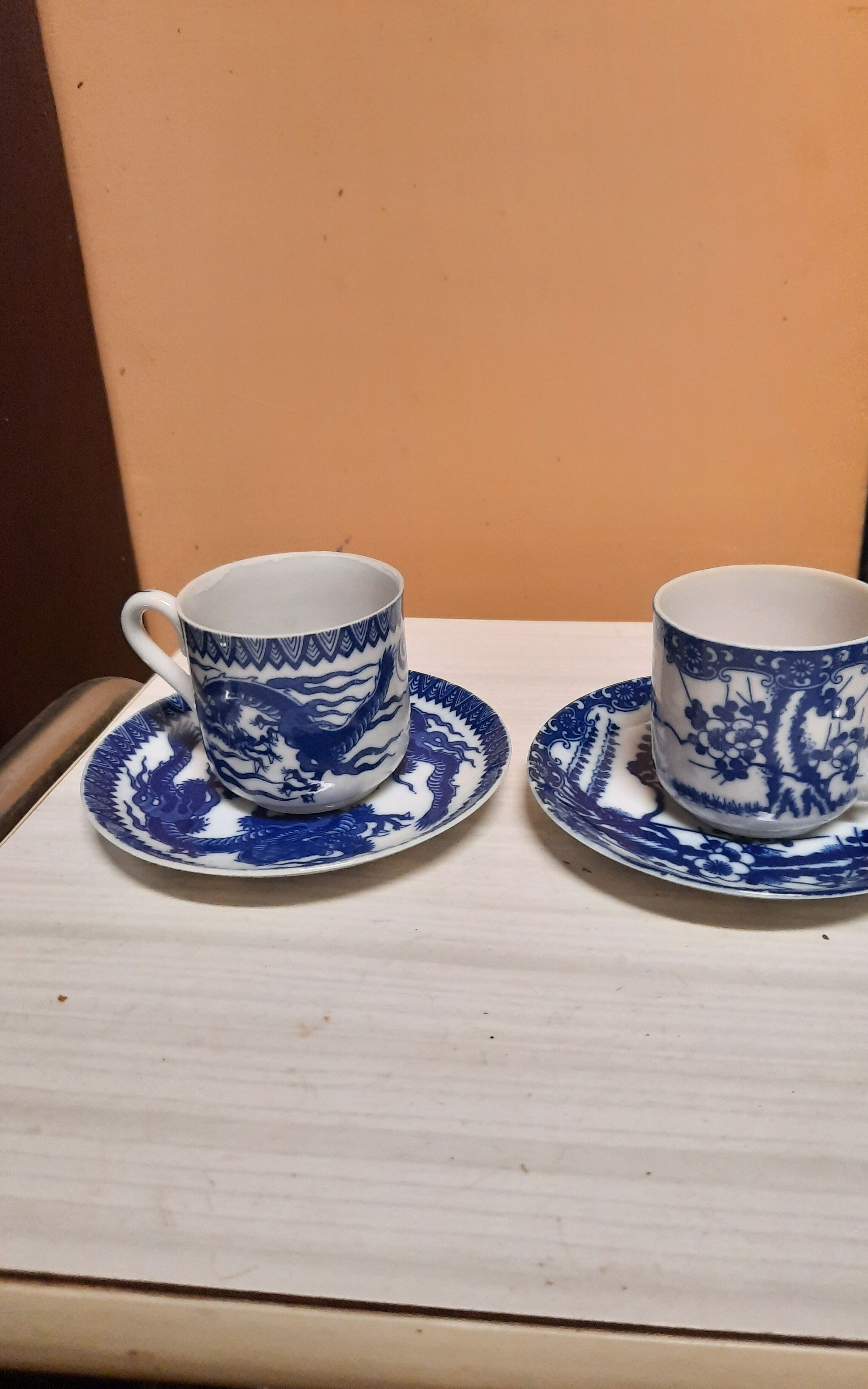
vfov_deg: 68.4
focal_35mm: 27
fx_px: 1022
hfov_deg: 45.8
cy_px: 704
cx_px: 520
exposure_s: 1/50
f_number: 2
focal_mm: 4.6
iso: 400
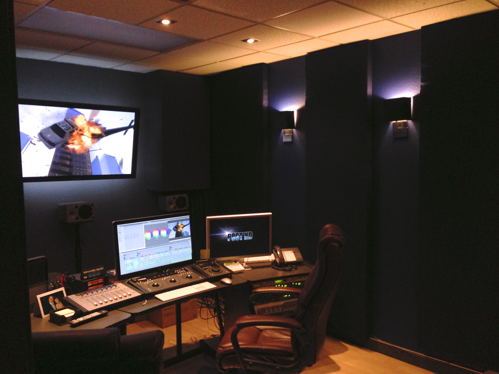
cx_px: 250
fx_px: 476
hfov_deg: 55.4
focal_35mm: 33
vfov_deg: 42.9
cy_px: 187
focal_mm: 4.13
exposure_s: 1/20
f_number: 2.4
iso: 250
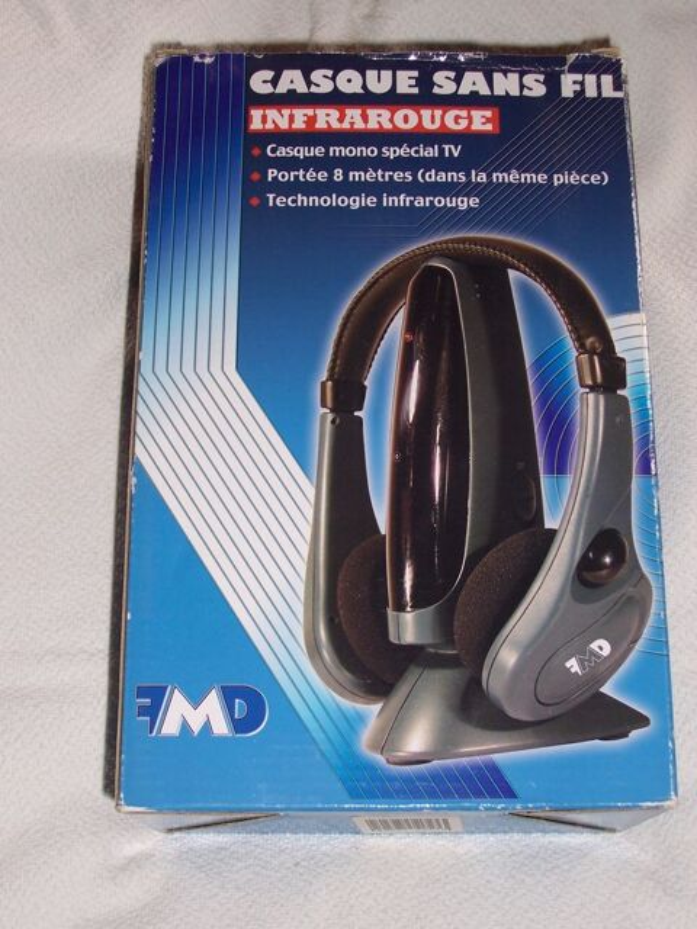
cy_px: 464
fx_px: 1423
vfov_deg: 36.2
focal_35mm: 53
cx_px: 348
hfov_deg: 27.5
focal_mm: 8.6
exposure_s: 1/60
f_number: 3.4
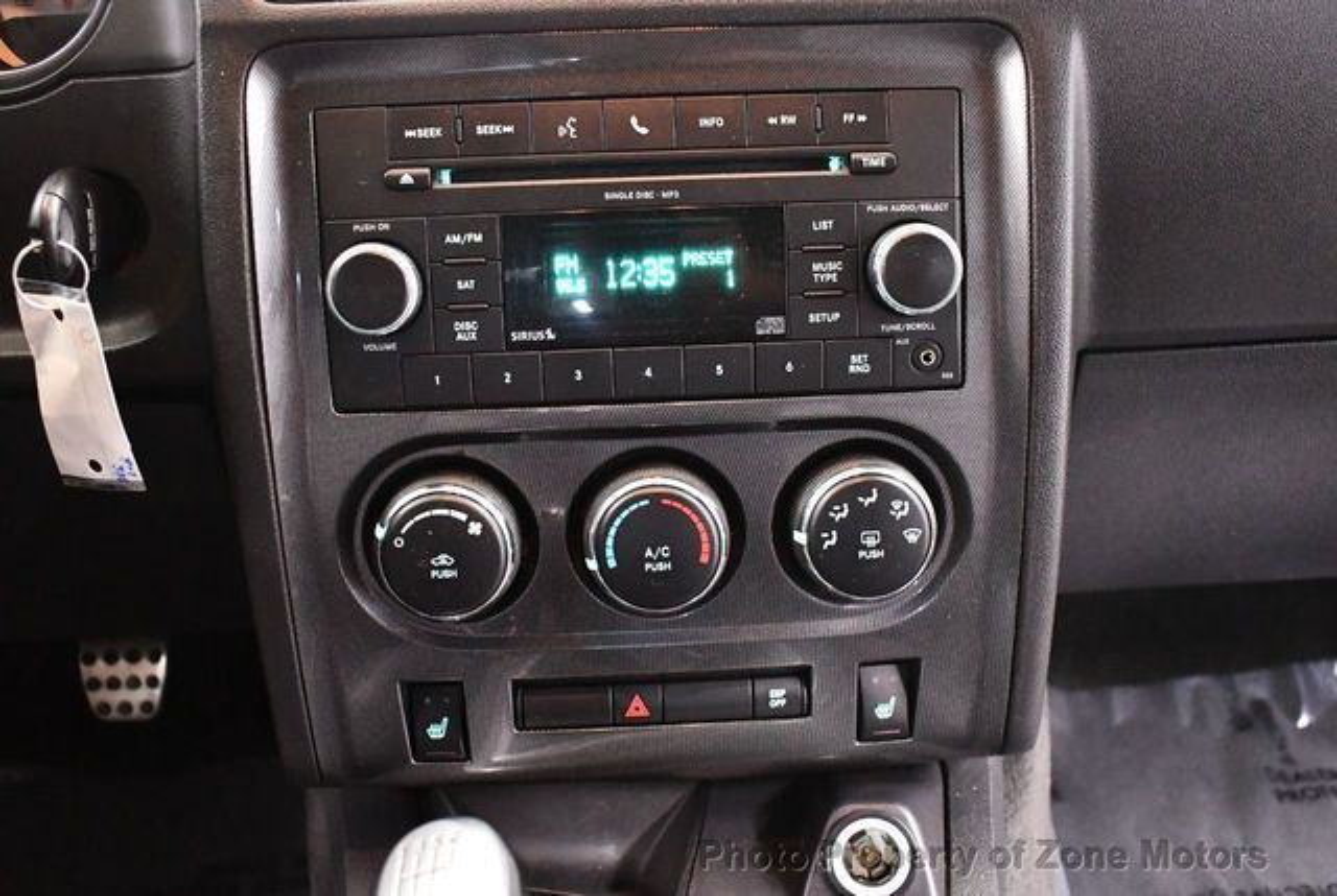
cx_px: 668
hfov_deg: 53.1
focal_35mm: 36
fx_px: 1339
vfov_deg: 37.0
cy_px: 448
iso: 7200
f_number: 3.5
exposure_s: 1/60
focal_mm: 18
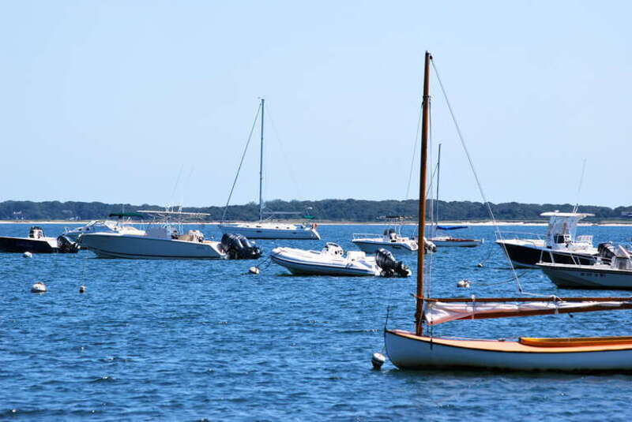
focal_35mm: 225
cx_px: 316
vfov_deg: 6.1
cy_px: 211
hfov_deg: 9.1
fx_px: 3953
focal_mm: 150
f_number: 10
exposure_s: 1/250
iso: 110
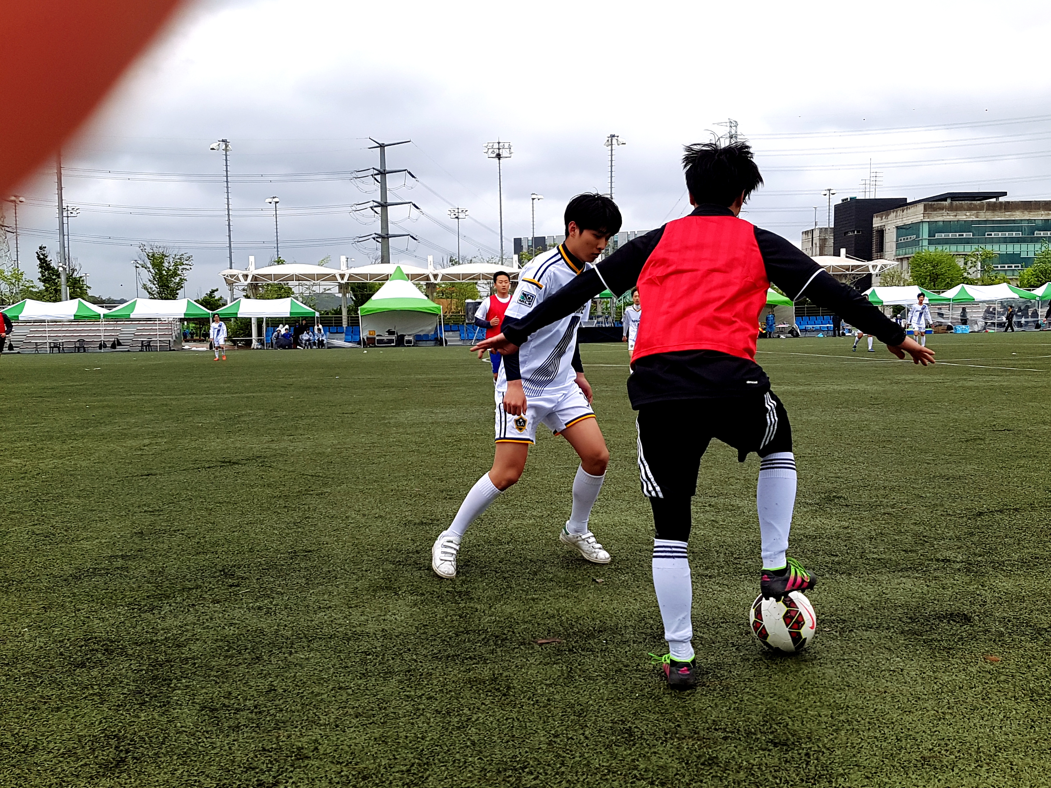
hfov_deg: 67.3
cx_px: 526
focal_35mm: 26
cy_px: 394
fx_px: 789
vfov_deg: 53.1
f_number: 1.7
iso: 50
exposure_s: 1/530
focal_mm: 4.2
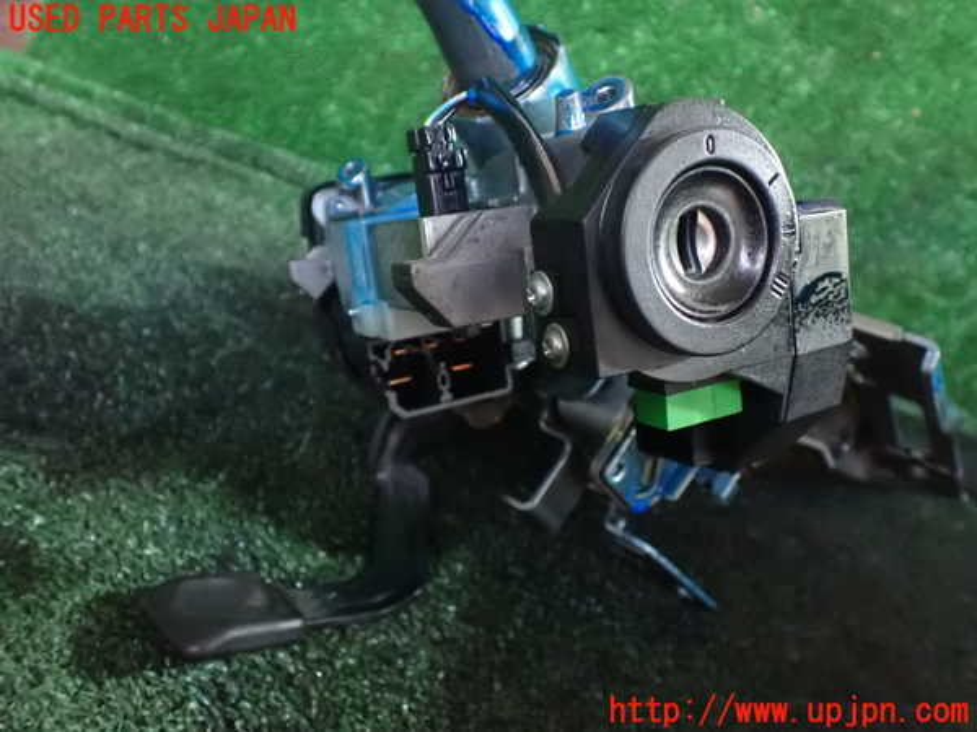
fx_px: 847
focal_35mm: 30
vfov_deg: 46.8
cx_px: 488
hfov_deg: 60.0
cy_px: 366
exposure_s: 1/25
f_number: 2.3
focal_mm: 5.4
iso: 1600
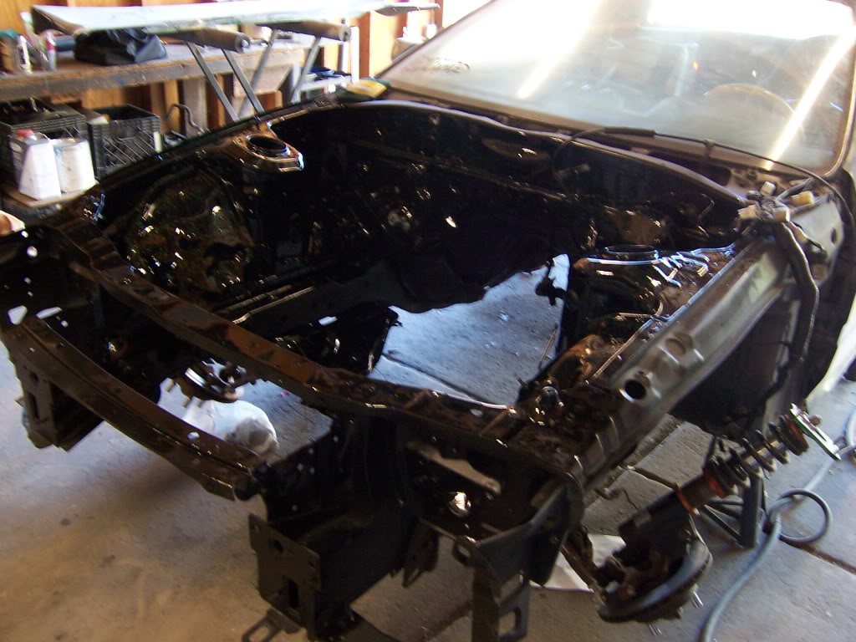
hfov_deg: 55.4
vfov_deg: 42.9
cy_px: 321
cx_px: 428
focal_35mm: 33
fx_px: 816
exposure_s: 1/8
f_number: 3.4
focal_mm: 5.5
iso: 140
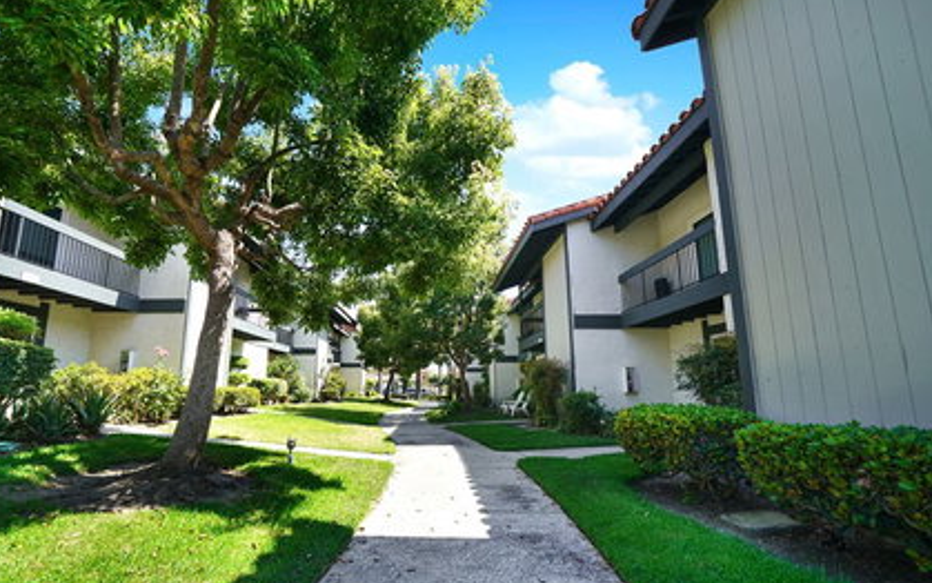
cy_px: 332
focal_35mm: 14
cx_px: 436
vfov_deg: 78.2
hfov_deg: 105.2
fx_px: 356
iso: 100
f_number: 6.3
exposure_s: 1/100
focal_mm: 12
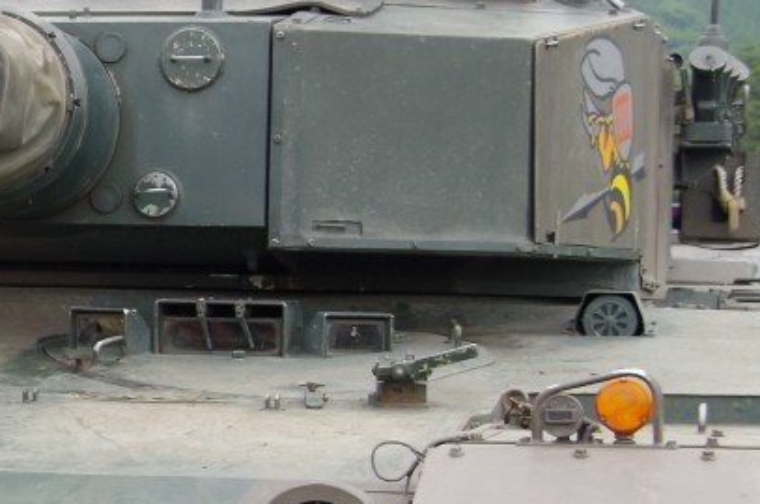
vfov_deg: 8.8
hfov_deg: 12.9
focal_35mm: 156
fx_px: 3288
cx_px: -123
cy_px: 311
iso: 200
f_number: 5
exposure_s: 1/125
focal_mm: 29.38
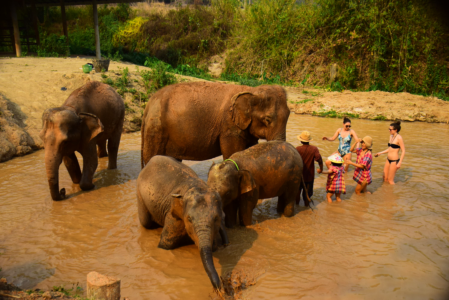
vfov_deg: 36.9
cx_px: 224
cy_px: 150
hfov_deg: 53.1
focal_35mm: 36
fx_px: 449
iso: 400
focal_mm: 24
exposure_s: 1/1600
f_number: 4
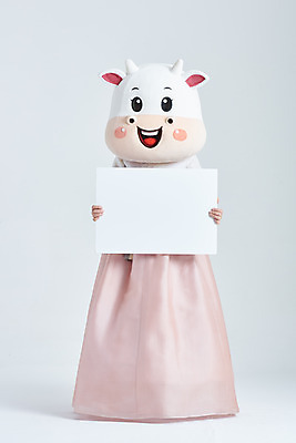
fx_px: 1109
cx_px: 148
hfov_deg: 15.2
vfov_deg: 22.6
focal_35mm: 90
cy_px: 222
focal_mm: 90
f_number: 11
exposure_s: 1/125
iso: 100
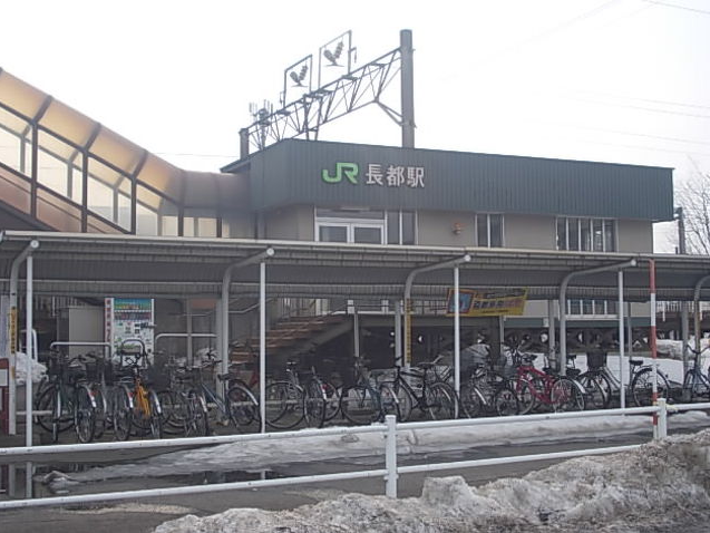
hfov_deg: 36.8
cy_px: 263
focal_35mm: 52
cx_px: 359
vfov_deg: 28.0
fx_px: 1067
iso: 80
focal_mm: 7.2
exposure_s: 1/125
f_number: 7.2
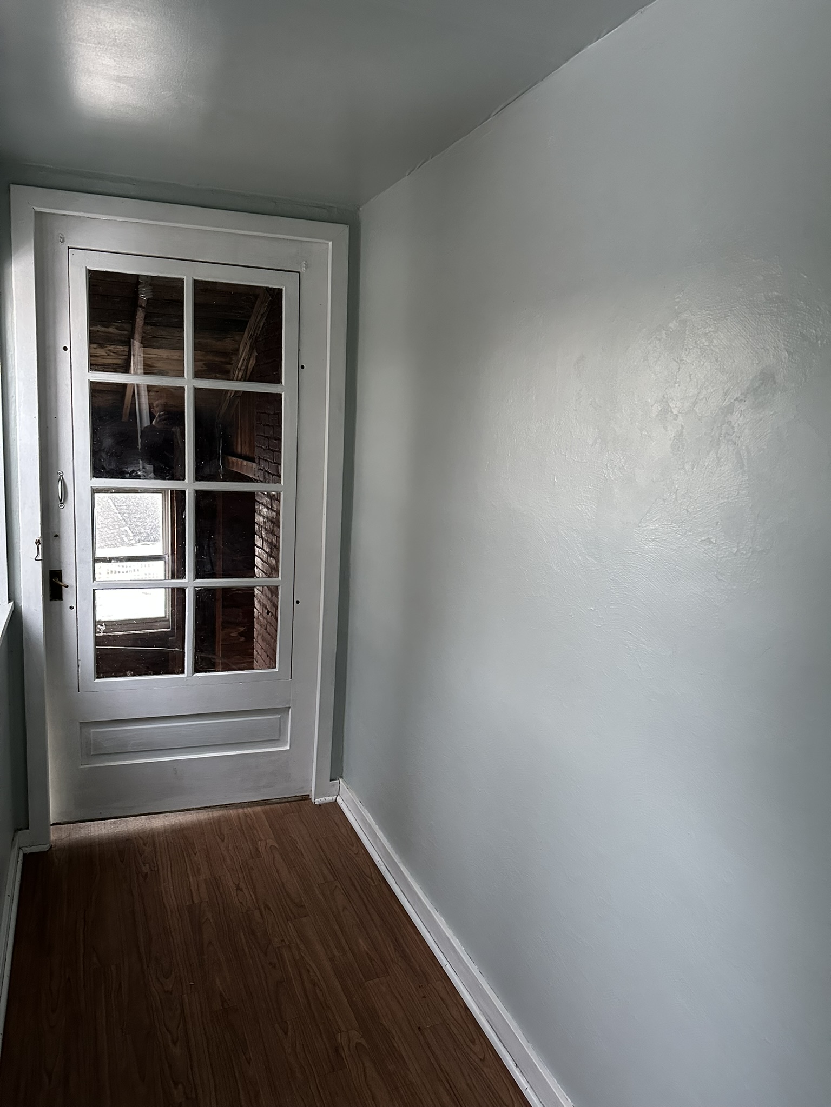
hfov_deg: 56.8
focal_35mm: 24
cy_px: 554
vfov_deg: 71.6
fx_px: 768
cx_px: 416
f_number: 1.78
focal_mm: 6.86
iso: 500
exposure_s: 1/60
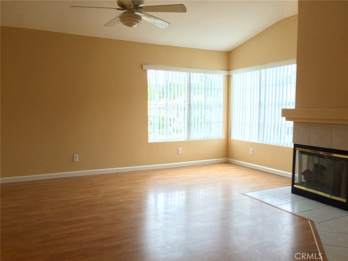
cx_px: 174
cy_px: 130
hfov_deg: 61.7
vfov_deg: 48.2
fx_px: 292
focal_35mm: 29
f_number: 2.2
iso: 50
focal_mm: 4.15
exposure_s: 1/30
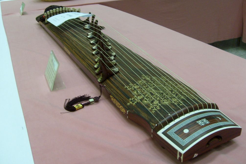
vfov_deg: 35.9
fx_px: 253
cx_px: 121
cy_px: 72
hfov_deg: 51.9
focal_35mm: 37
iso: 100
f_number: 2.8
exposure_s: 1/30
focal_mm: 5.8
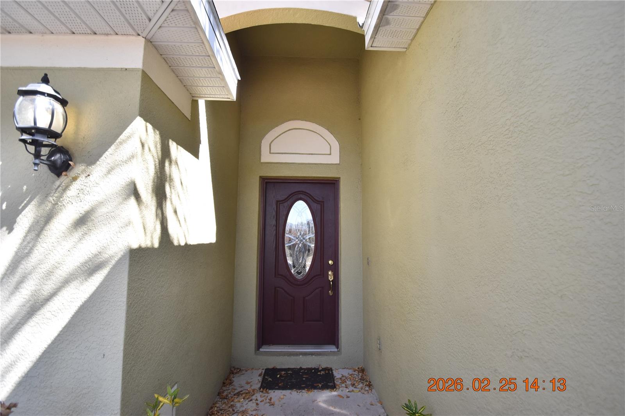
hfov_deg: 95.0
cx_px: 312
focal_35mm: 16
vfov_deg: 72.0
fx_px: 286
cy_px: 208
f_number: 3.5
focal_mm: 11
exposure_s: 1/750
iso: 800
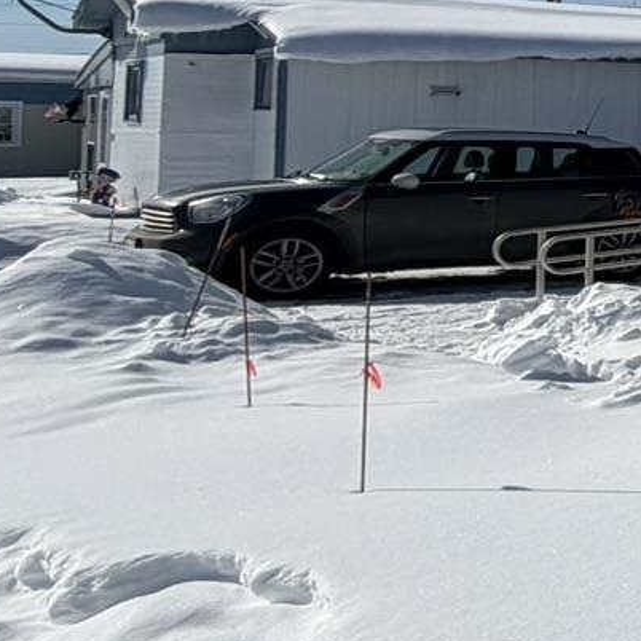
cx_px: 1587
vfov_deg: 26.6
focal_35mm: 63
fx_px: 1320
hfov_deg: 14.6
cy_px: 100
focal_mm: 2.22
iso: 25
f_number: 2.2
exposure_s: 1/2717
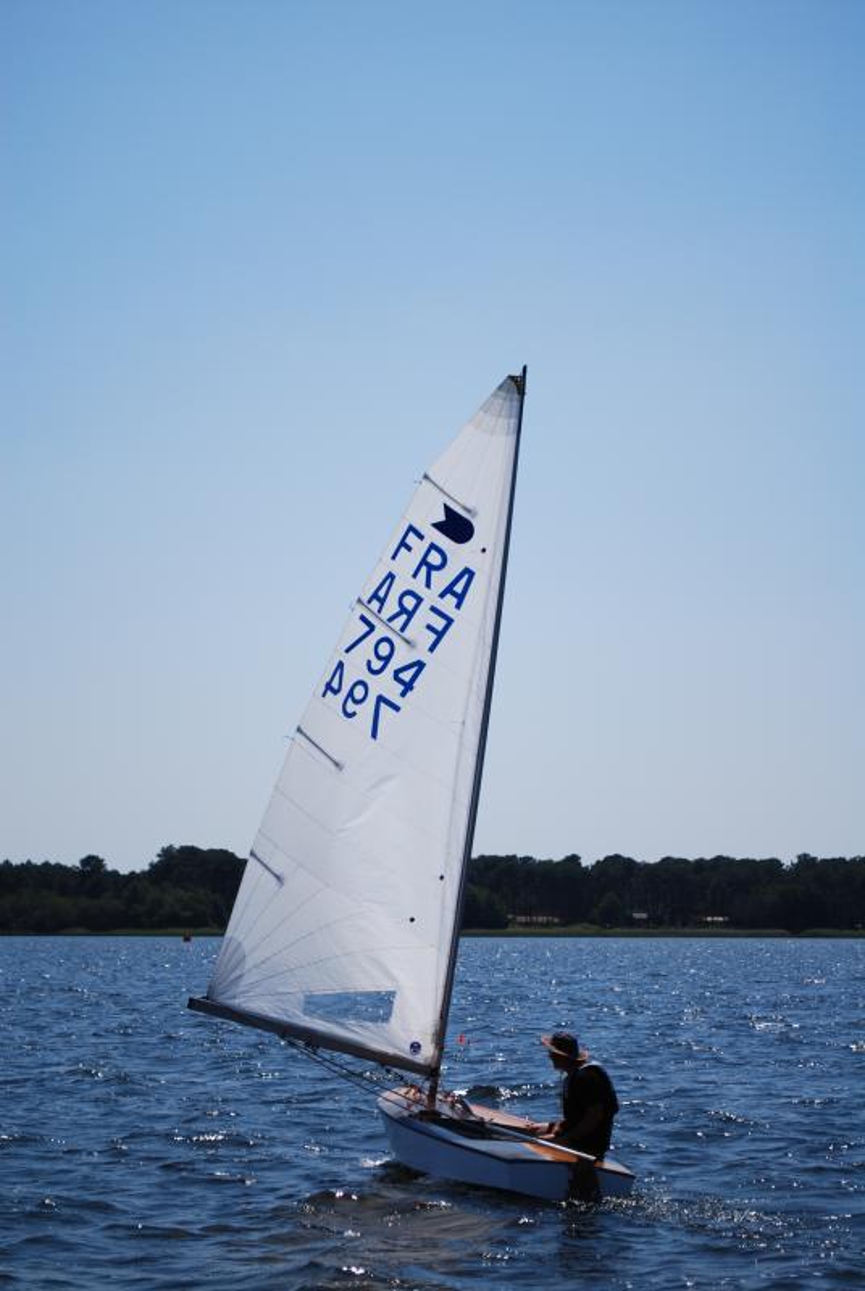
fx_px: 2963
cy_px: 646
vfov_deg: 24.6
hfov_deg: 16.6
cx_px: 432
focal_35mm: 82
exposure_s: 1/800
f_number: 5.6
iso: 100
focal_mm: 55
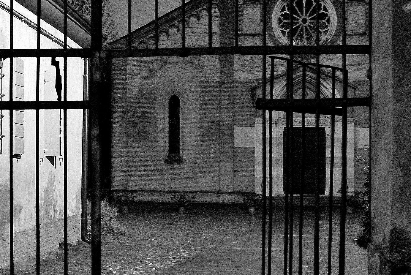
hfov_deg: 23.8
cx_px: 145
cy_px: 129
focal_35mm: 85
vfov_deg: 16.1
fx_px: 971
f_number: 2.2
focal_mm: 18.5
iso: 3200
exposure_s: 1/80
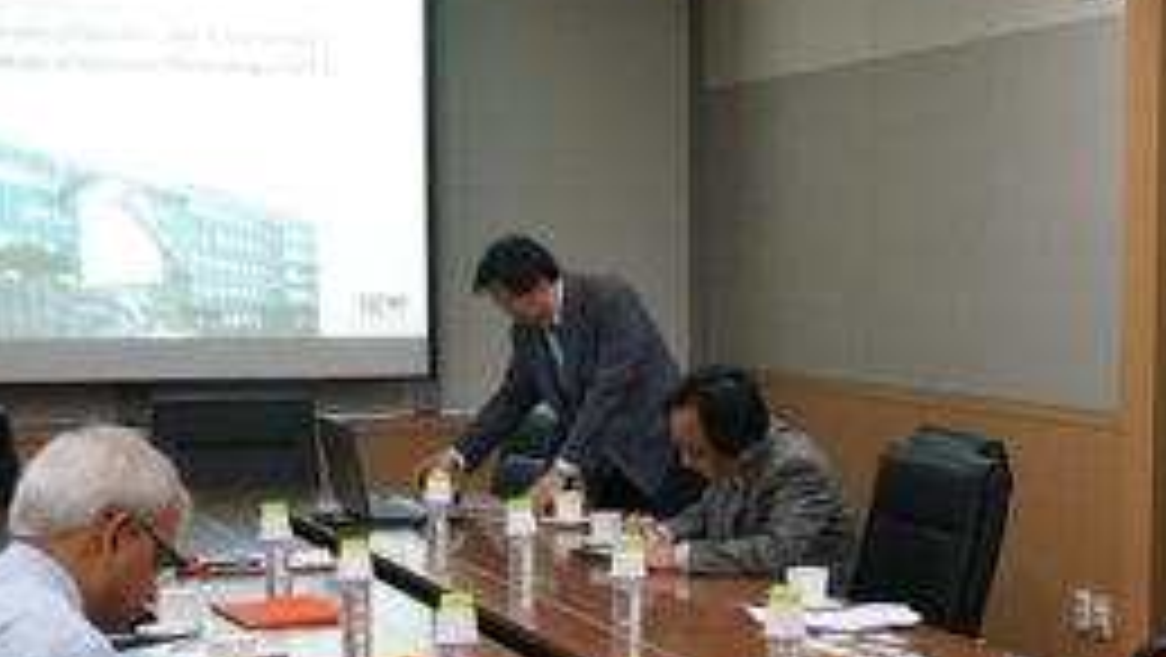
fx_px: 2475
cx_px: 608
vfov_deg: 15.0
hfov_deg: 26.5
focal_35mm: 80
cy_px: 518
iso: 3200
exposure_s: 1/100
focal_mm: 30
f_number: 5
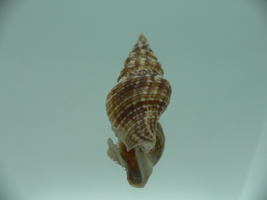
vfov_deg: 40.7
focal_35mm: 35
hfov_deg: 52.6
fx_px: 270
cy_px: 100
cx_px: 134
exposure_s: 1/80
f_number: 2.8
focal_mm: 4.6
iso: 80
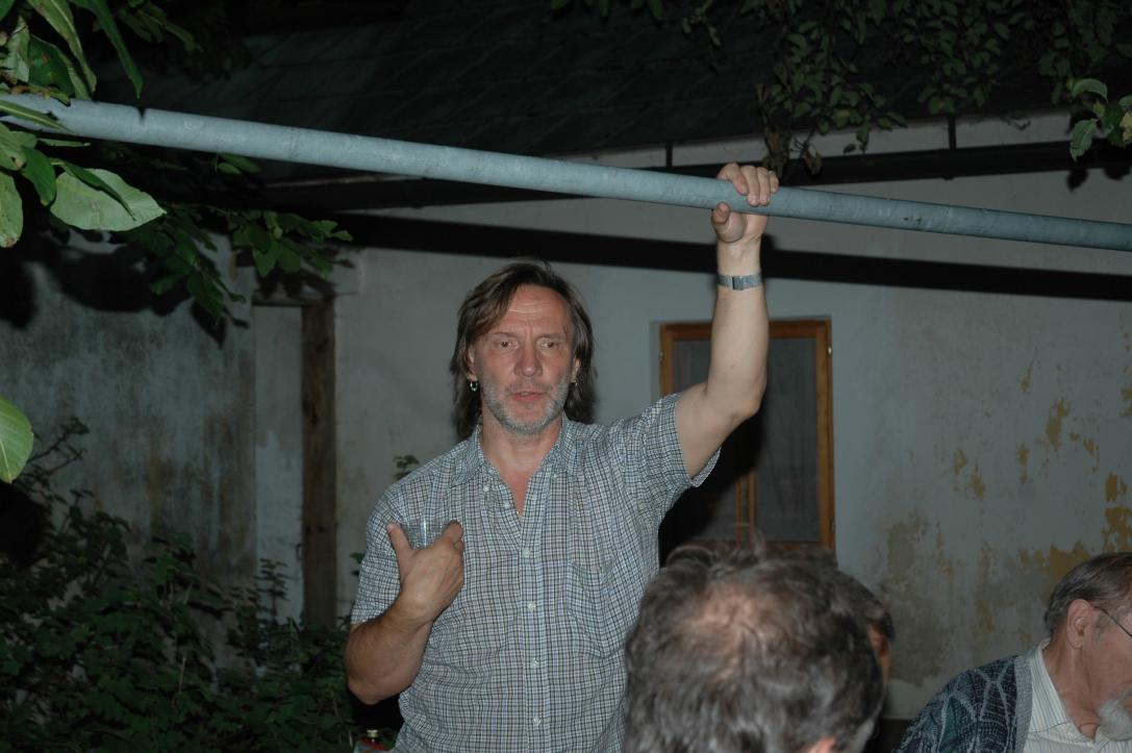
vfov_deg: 22.6
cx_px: 566
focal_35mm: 60
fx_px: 1885
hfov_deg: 33.4
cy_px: 376
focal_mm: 40
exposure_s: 1/60
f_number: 4.5
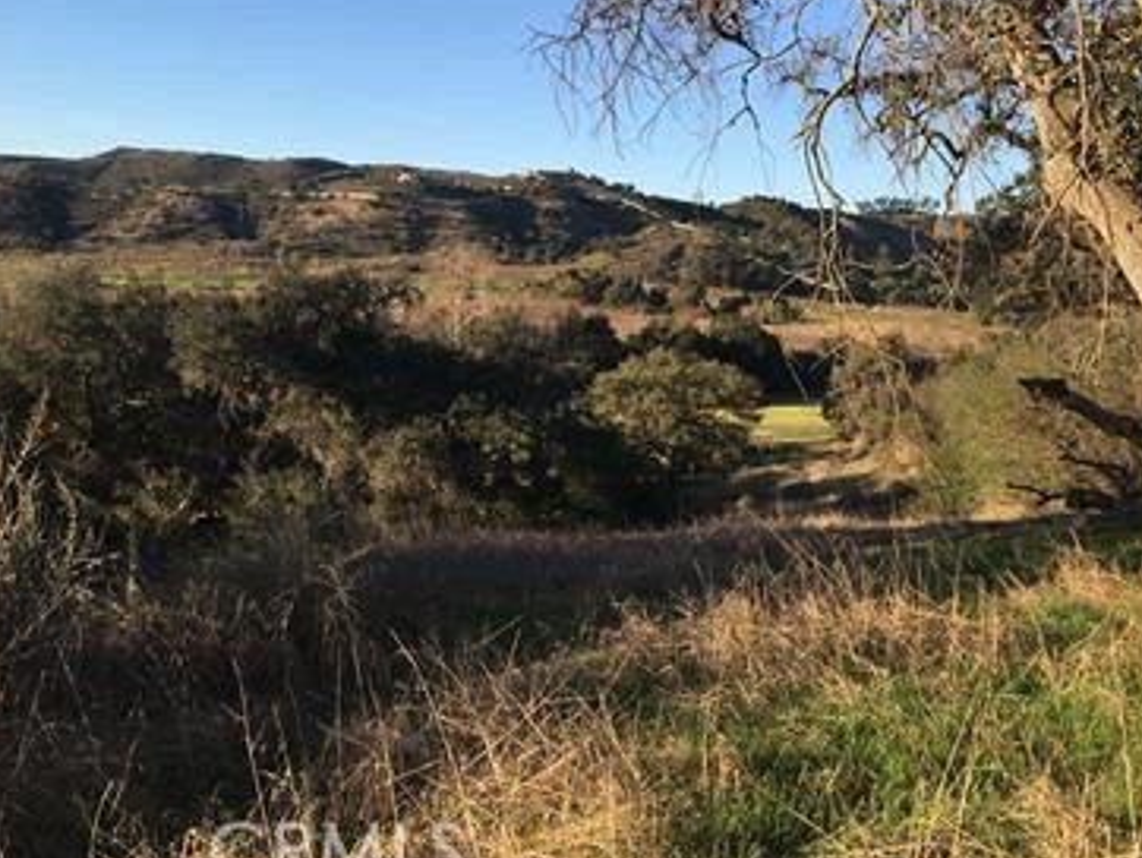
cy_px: 364
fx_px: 1188
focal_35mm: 36
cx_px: 675
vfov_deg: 39.6
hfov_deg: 51.0
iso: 25
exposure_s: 1/668
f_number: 2.2
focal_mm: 4.15
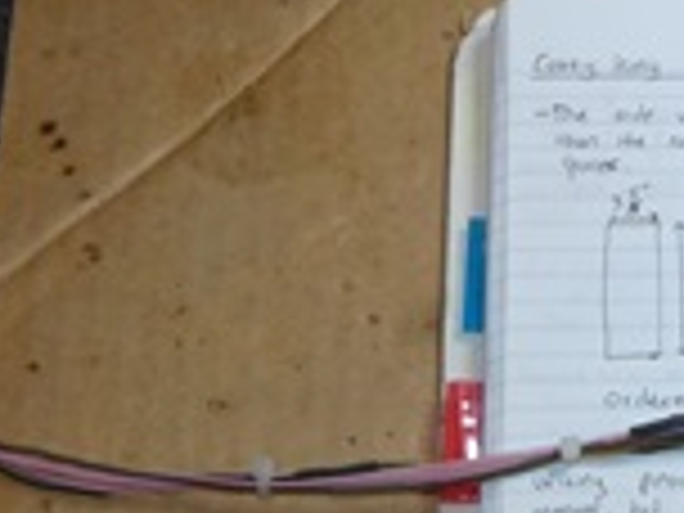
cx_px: 698
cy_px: 176
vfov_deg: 15.2
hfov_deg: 19.6
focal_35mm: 97
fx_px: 1917
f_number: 3.5
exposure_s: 1/30
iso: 125
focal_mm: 6
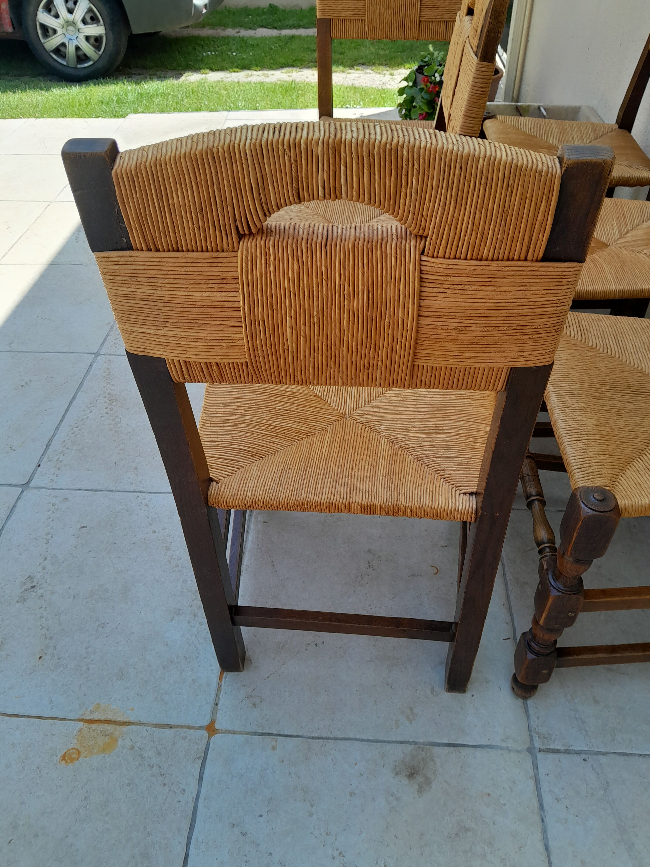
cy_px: 434
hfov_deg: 53.1
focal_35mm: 26
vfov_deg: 67.3
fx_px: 651
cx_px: 325
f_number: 1.8
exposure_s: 1/131
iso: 40
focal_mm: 3.98
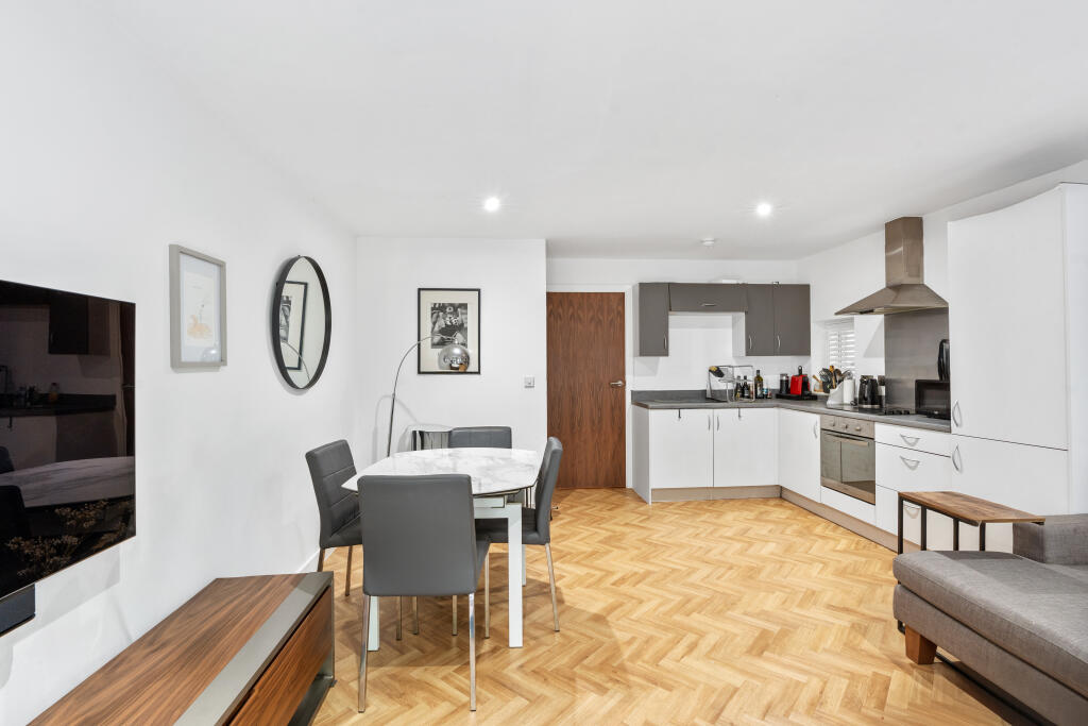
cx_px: 544
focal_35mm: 16
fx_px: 484
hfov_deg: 96.7
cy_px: 363
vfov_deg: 73.8
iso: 400
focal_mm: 16
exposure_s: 1/4
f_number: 8
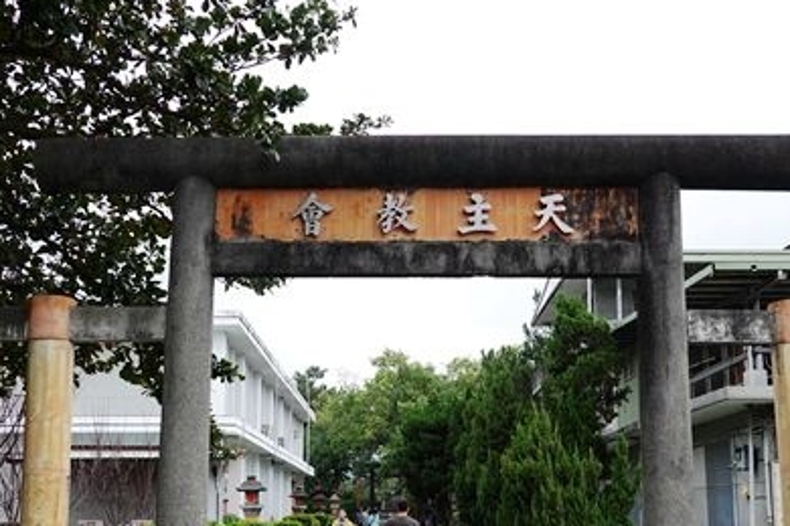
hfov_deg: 48.5
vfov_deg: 32.7
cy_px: 398
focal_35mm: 40
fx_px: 878
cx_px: 385
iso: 125
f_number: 2.8
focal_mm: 9
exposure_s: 1/200
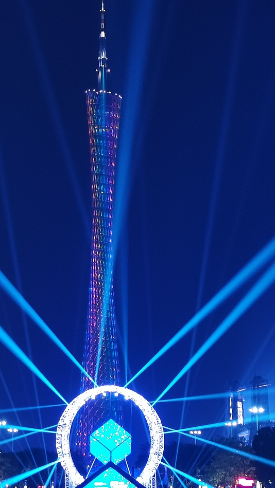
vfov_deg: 22.7
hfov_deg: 12.8
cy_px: 243
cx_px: 68
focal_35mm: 94
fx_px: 1218
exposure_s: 1/20
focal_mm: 5.56
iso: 100
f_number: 1.6
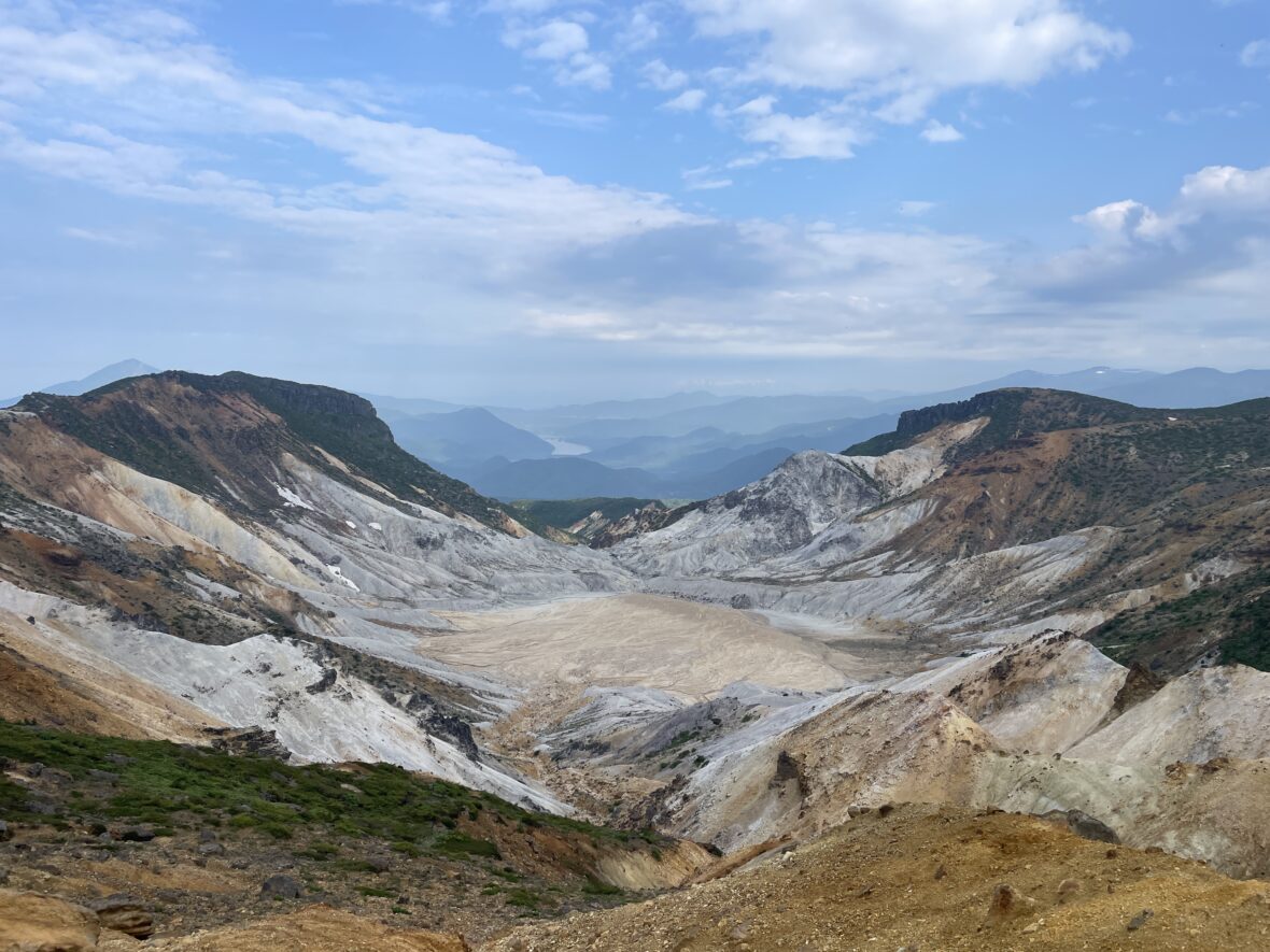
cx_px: 635
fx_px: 954
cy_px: 476
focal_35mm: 26
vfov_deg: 53.1
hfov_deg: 67.3
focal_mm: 4.2
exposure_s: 1/2681
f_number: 1.6
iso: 32
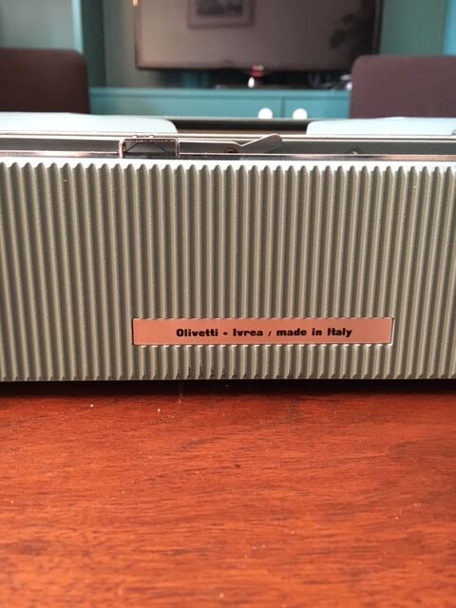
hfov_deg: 48.2
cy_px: 304
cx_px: 228
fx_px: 509
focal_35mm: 29
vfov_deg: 61.7
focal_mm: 4.15
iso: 500
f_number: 2.2
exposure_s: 1/17
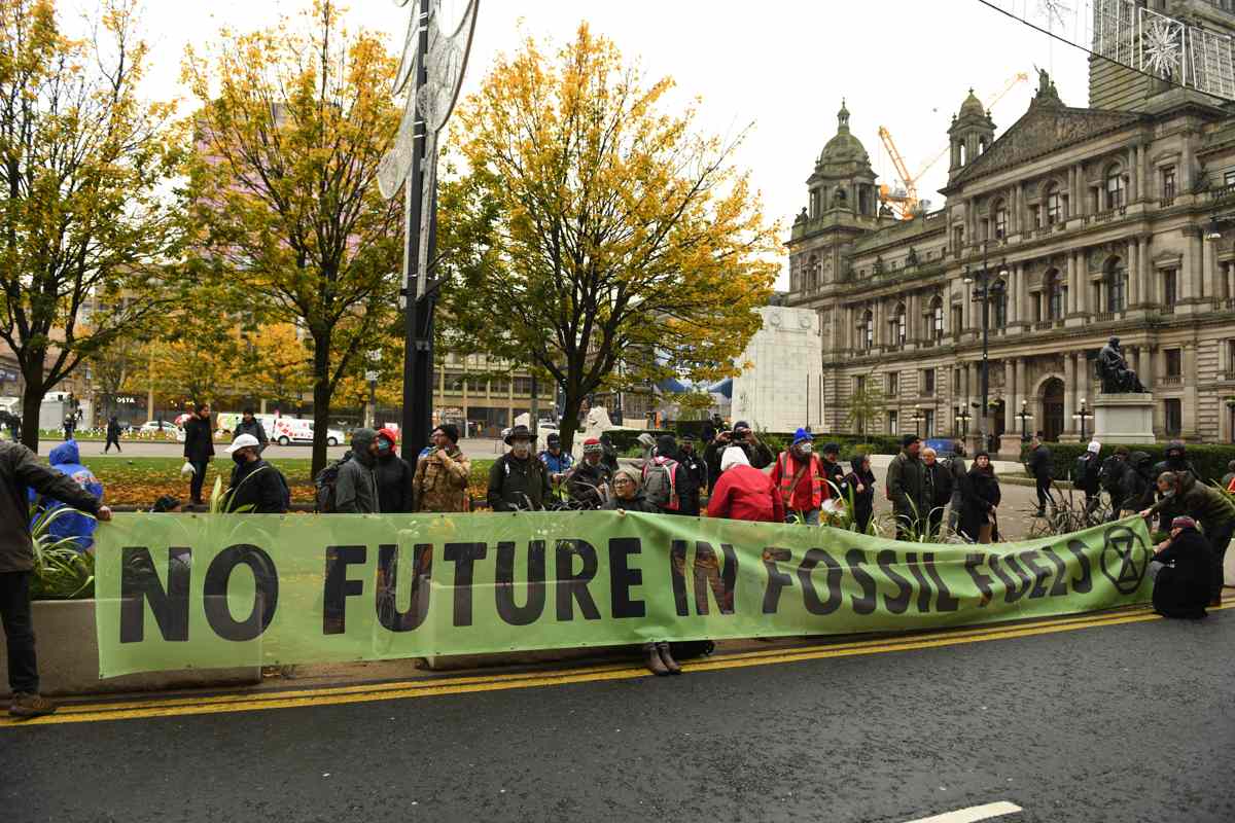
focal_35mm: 24
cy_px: 412
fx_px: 823
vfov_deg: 53.1
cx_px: 618
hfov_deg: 73.7
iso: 800
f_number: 4
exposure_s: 1/250
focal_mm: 24
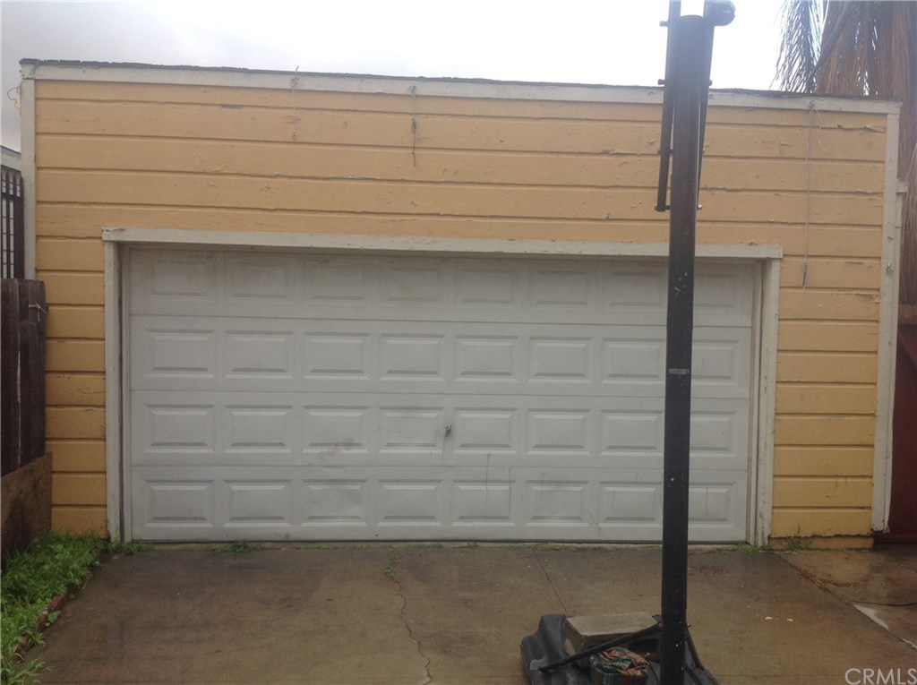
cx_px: 458
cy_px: 342
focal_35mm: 35
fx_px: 926
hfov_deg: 52.7
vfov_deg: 40.6
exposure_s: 1/373
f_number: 2.4
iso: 50
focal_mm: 4.28
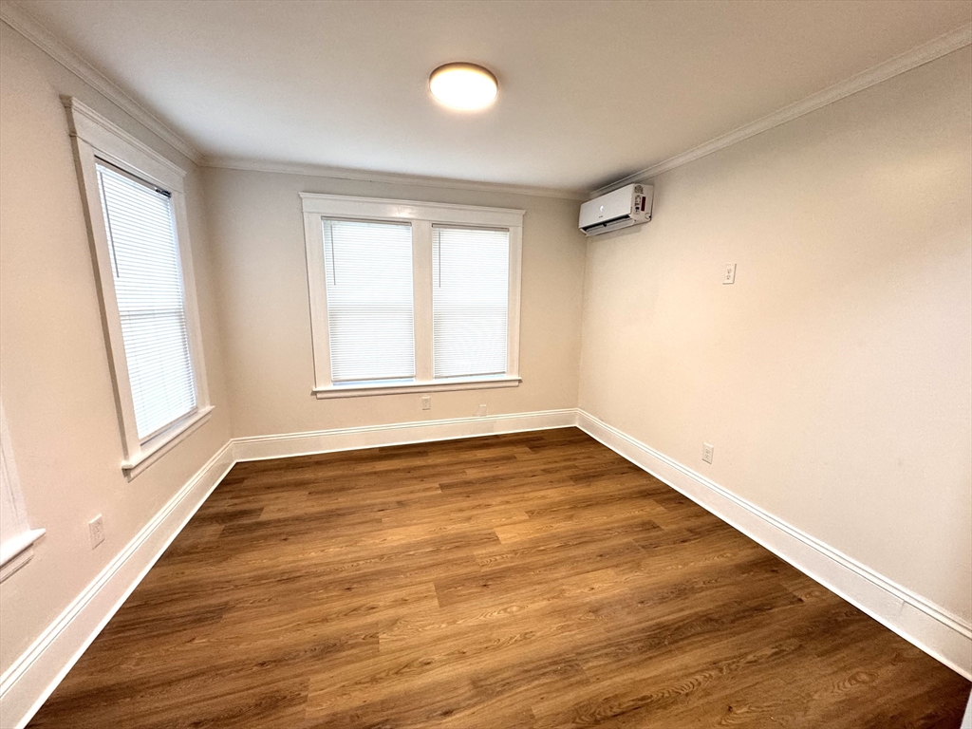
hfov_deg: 102.1
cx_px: 486
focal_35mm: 14
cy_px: 364
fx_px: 393
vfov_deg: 85.7
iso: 160
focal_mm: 2.22
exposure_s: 1/60
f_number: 2.2
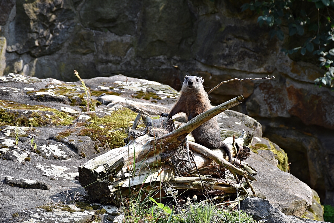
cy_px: 111
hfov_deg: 14.3
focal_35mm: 144
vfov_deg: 9.6
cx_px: 167
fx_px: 1331
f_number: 8
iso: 200
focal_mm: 95
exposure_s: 1/250
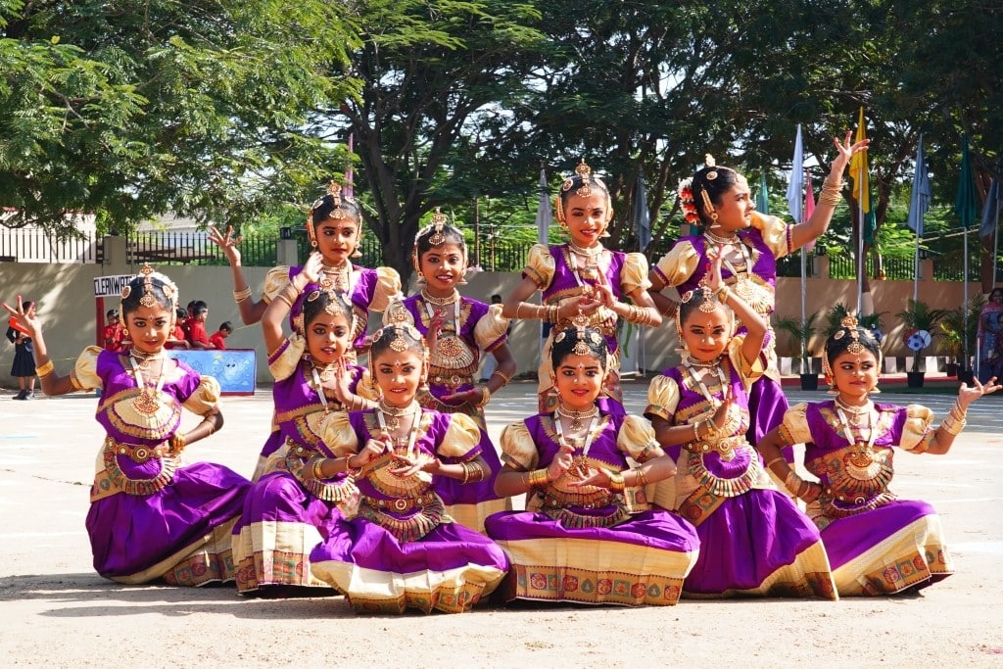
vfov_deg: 19.7
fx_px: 1923
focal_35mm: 69
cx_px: 502
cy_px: 334
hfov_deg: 29.2
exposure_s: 1/125
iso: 320
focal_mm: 46
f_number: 10
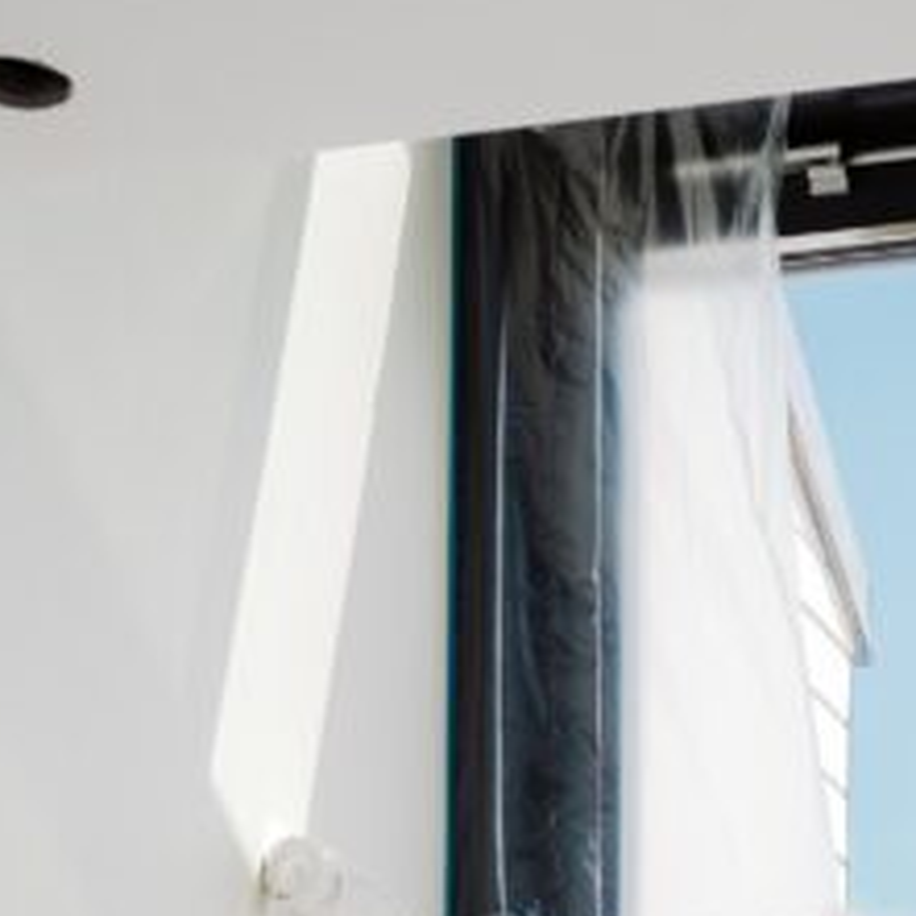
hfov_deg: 12.5
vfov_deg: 11.3
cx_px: 843
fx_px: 4131
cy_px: 1894
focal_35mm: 138
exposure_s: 1/320
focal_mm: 35
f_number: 4
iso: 100
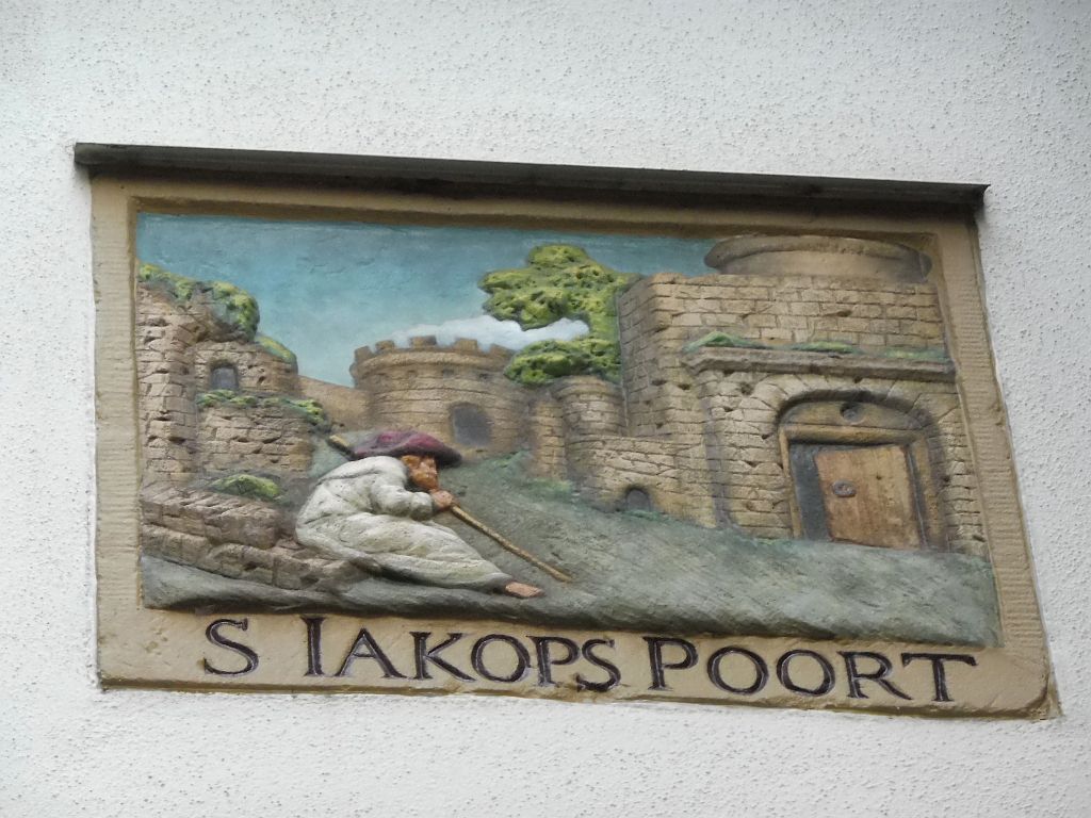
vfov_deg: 7.5
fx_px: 6272
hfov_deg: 9.9
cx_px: 546
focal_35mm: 199
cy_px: 409
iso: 800
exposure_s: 1/30
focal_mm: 35.6
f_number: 5.5
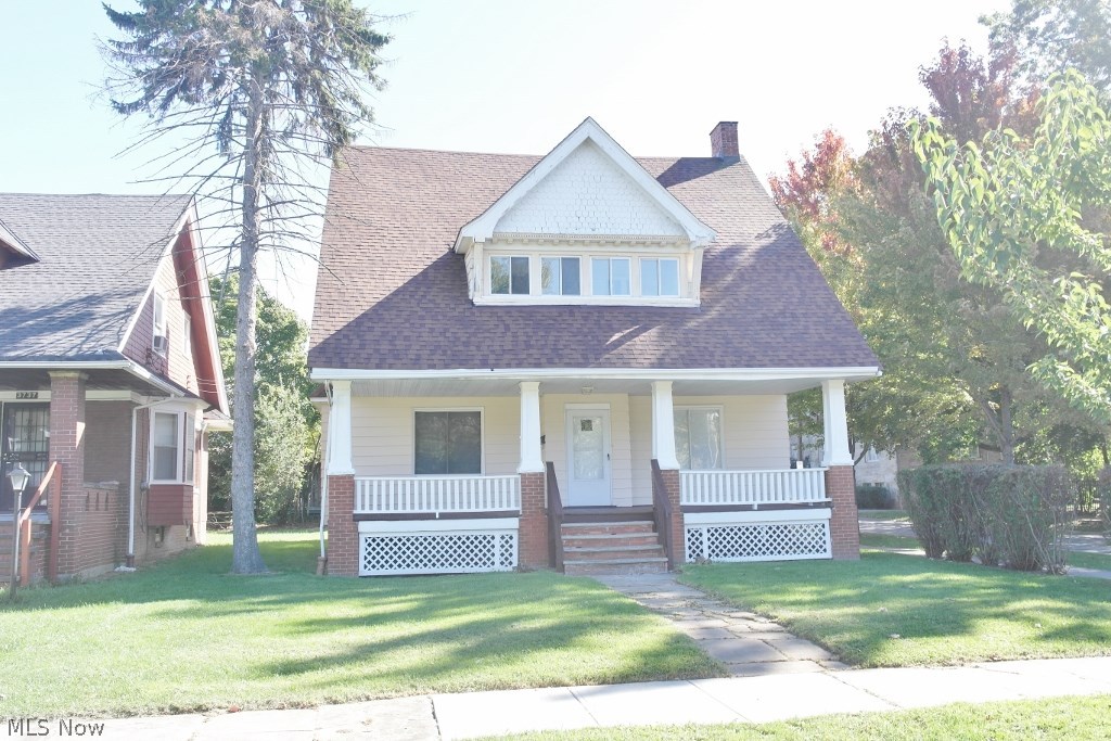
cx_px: 556
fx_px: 926
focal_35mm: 30
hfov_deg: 61.9
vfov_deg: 43.6
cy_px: 370
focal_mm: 20
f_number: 5.6
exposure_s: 1/125
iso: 100
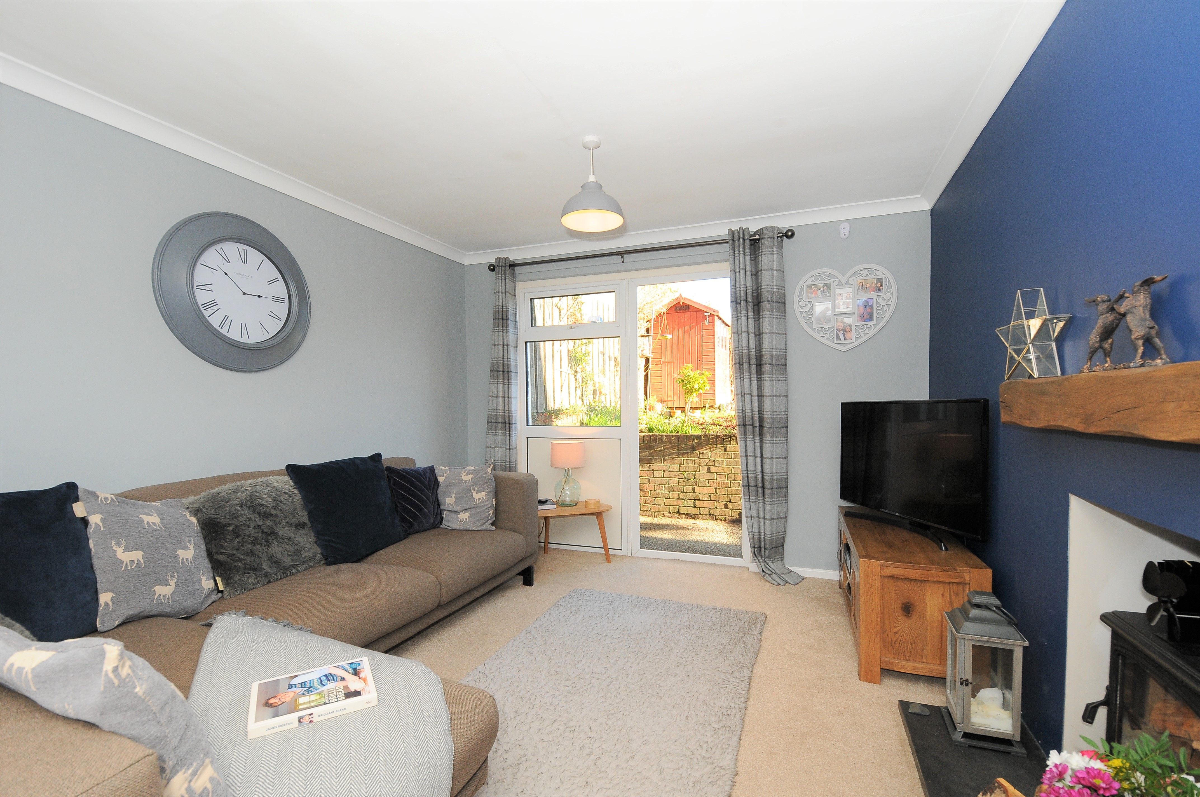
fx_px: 499
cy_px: 398
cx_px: 600
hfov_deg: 100.5
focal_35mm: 15
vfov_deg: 77.2
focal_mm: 10
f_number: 7.1
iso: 400
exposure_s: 1/60
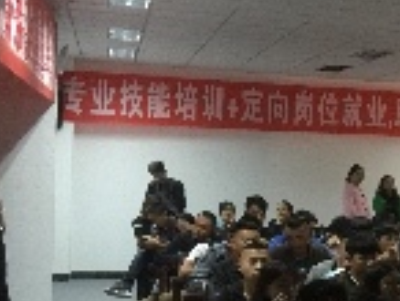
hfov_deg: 17.5
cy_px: 228
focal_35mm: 99
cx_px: 625
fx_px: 1146
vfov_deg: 14.9
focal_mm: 4.15
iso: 160
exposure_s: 1/17
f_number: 2.2
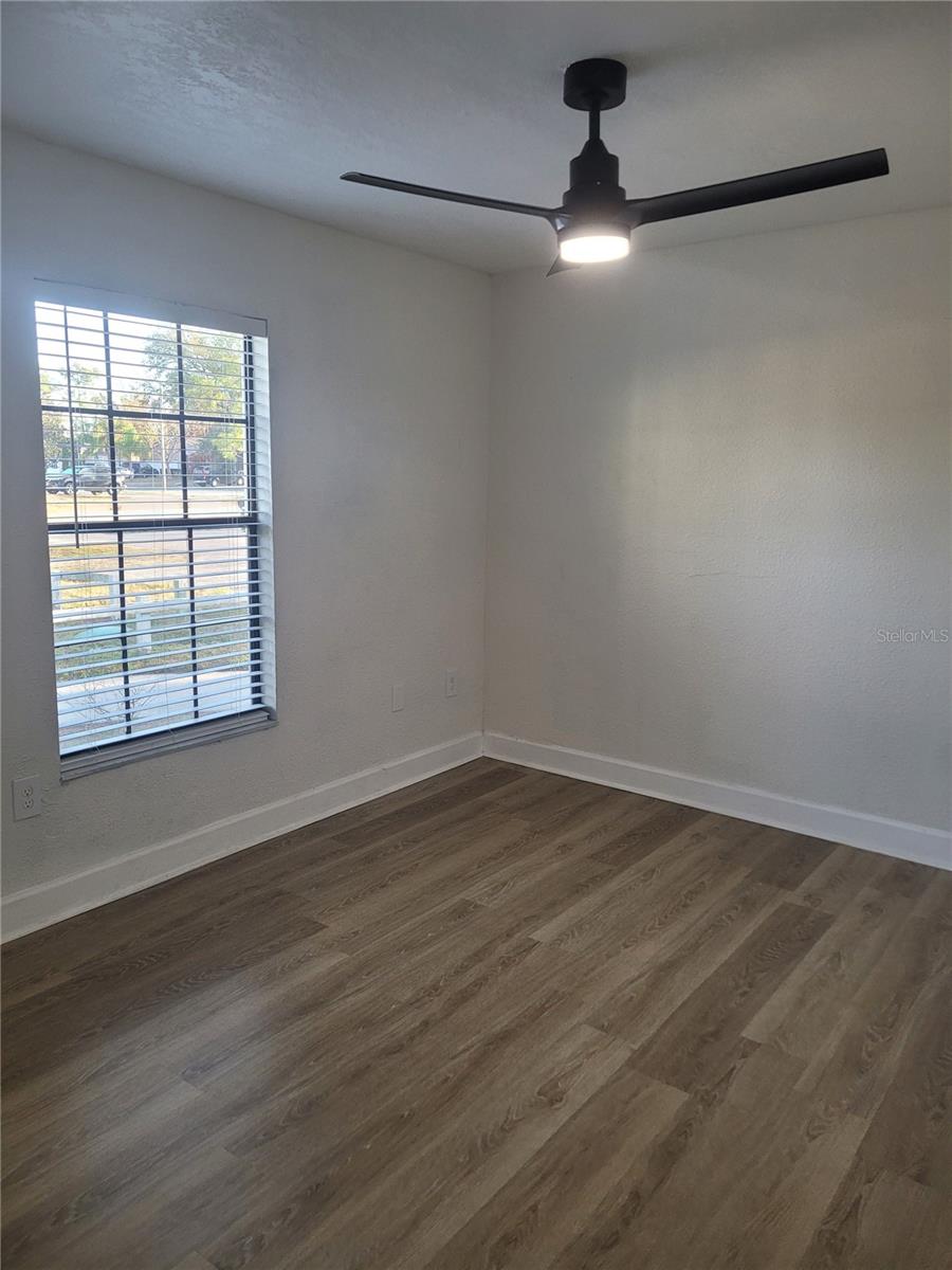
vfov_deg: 67.3
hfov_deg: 53.1
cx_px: 476
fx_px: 953
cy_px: 635
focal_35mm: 26
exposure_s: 1/120
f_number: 1.8
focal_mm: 5.4
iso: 160
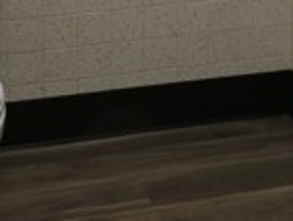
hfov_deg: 18.2
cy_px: -143
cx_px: 126
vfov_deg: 12.8
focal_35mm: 108
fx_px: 916
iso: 125
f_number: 3.3
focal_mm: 4.3
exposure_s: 1/60
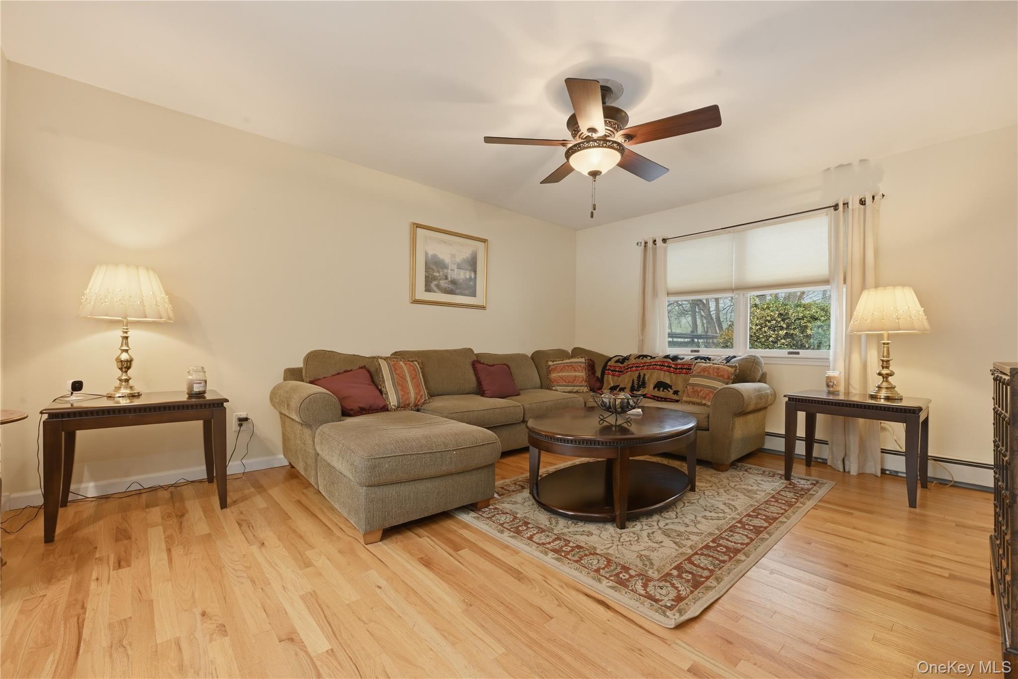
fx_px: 396
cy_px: 340
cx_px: 509
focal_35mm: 14
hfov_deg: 104.3
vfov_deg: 81.2
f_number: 11
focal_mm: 14
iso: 250
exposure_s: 1/2
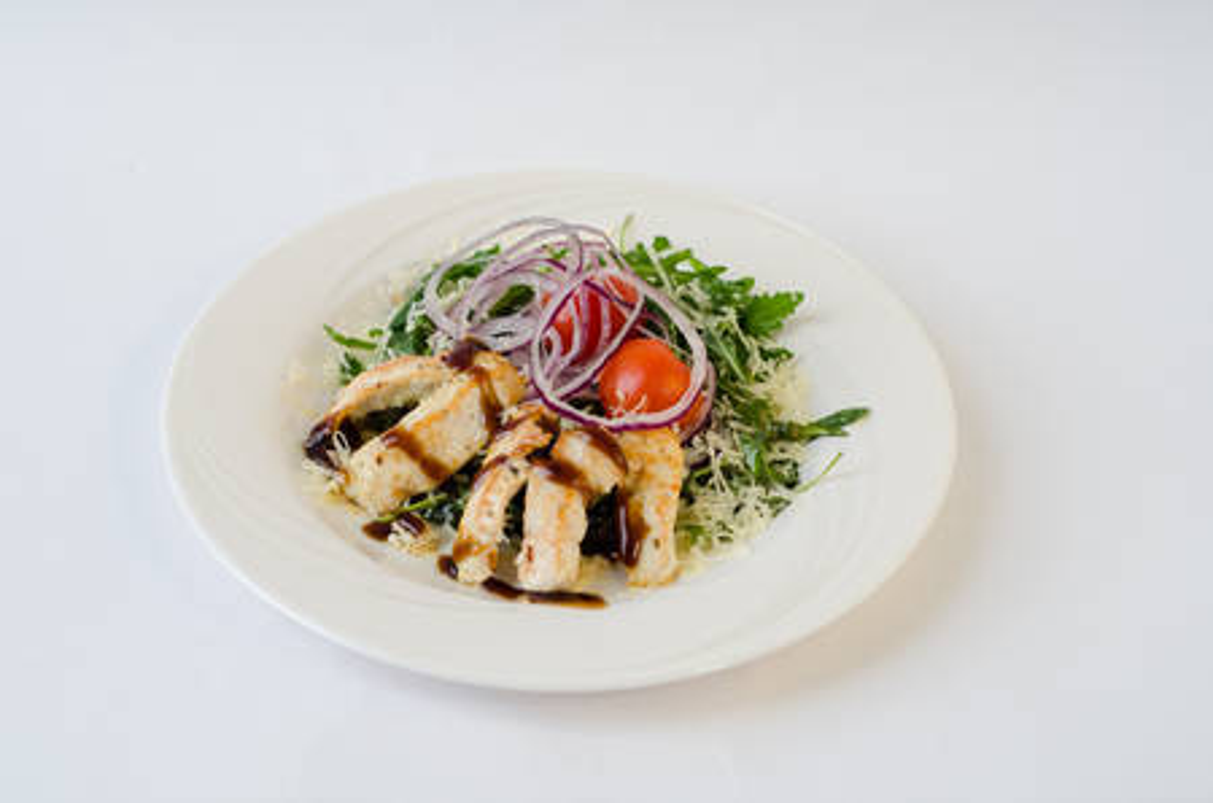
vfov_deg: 18.1
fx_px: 2522
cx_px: 606
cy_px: 402
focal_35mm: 75
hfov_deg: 27.0
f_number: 4.5
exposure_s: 1/60
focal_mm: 50
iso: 280
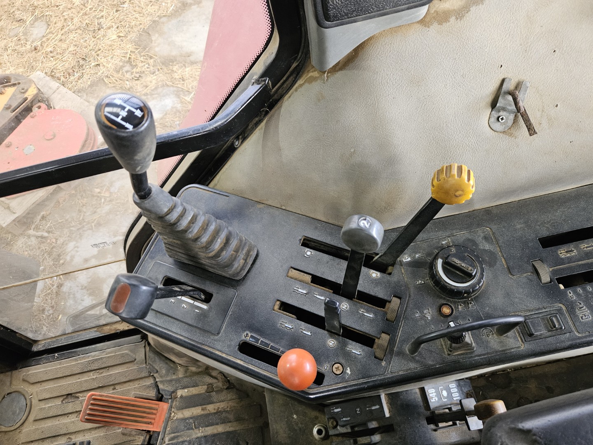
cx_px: 296
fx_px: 394
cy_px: 222
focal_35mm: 23
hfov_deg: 73.9
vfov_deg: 58.9
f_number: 1.8
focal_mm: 5.4
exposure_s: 1/100
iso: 640
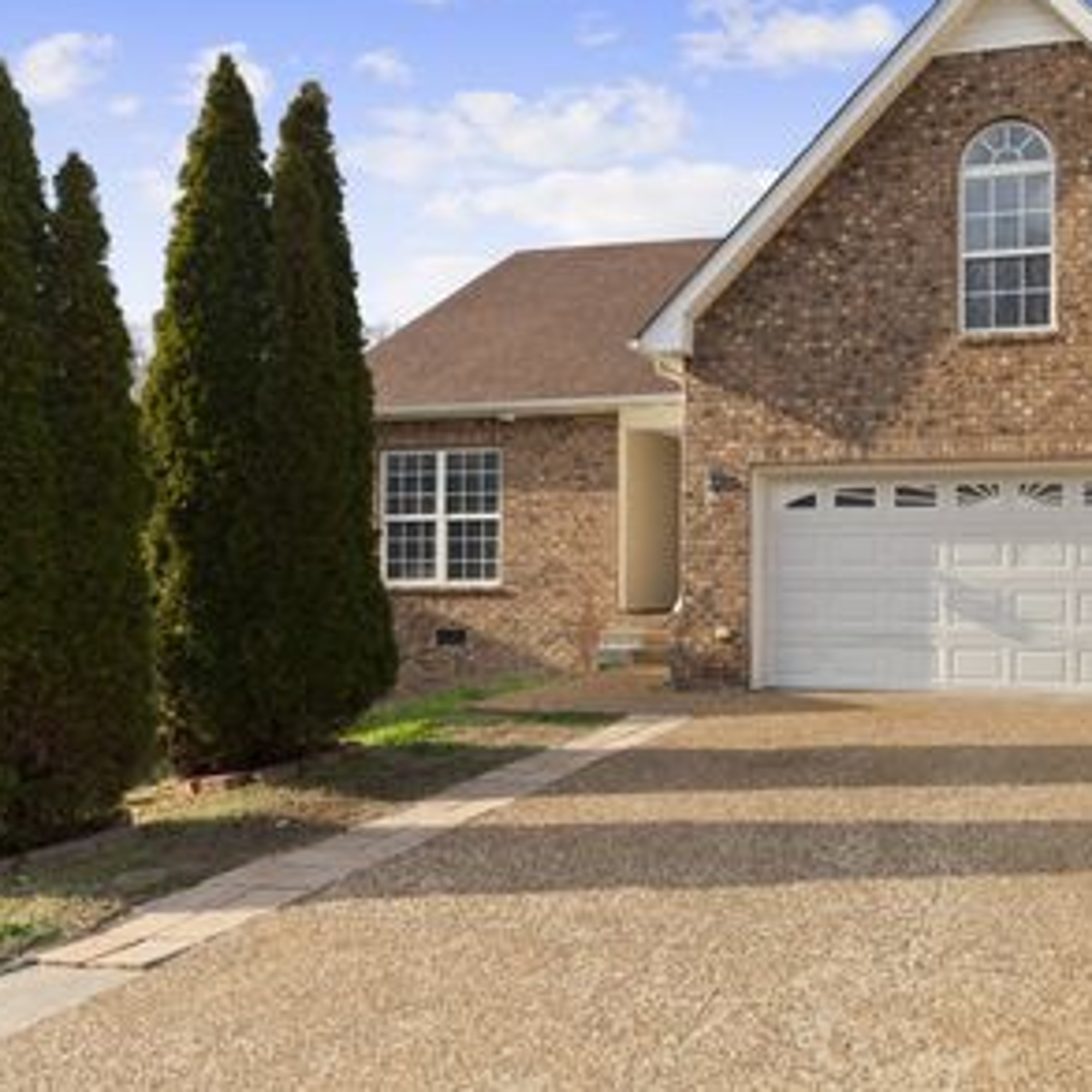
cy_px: 477
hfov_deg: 52.6
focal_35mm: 29
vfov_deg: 55.5
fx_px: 1035
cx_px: 850
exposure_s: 1/1600
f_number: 2.8
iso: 320
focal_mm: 20
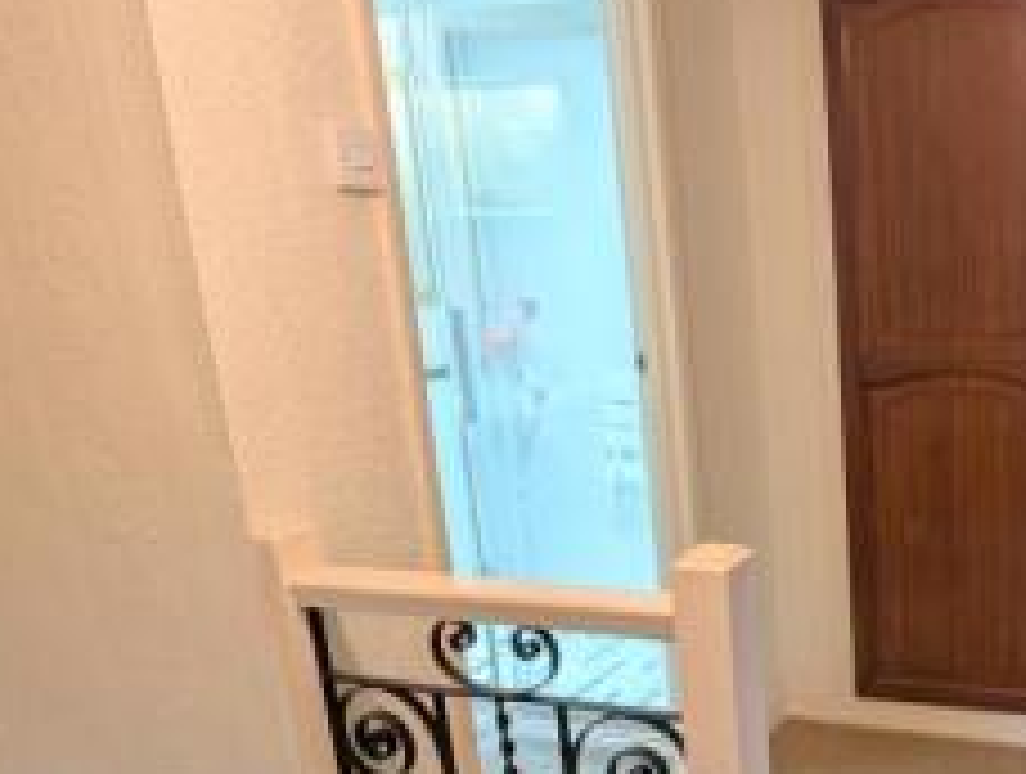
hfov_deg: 49.3
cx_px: 922
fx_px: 980
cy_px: 520
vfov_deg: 42.5
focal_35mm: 33
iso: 135
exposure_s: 1/25
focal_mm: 1.95
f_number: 2.2
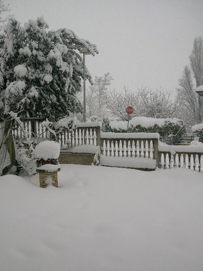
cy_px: 136
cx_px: 102
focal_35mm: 34
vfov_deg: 54.0
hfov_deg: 41.7
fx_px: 266
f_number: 4.9
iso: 50
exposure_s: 1/206
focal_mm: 5.7
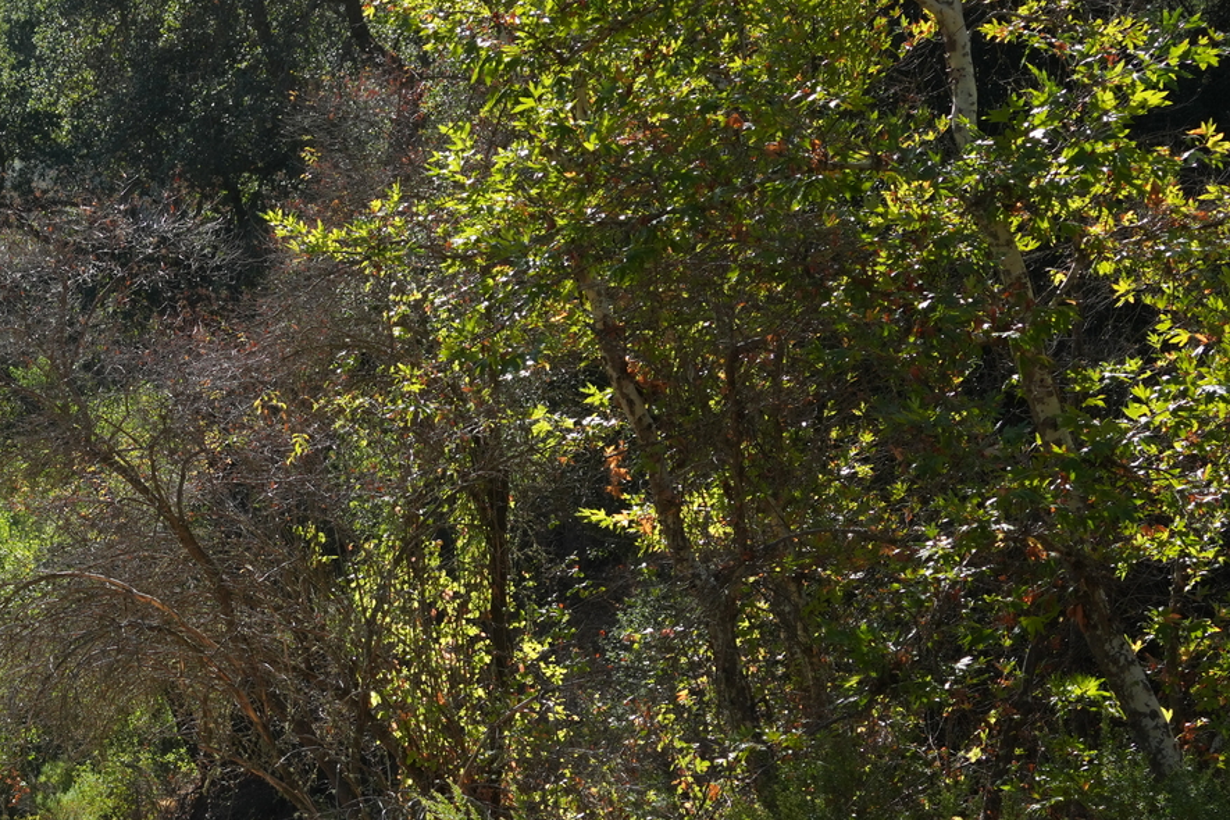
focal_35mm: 122
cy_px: 799
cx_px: 7
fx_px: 4168
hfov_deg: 16.4
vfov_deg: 11.1
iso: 320
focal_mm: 50
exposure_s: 1/1000
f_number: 4.5
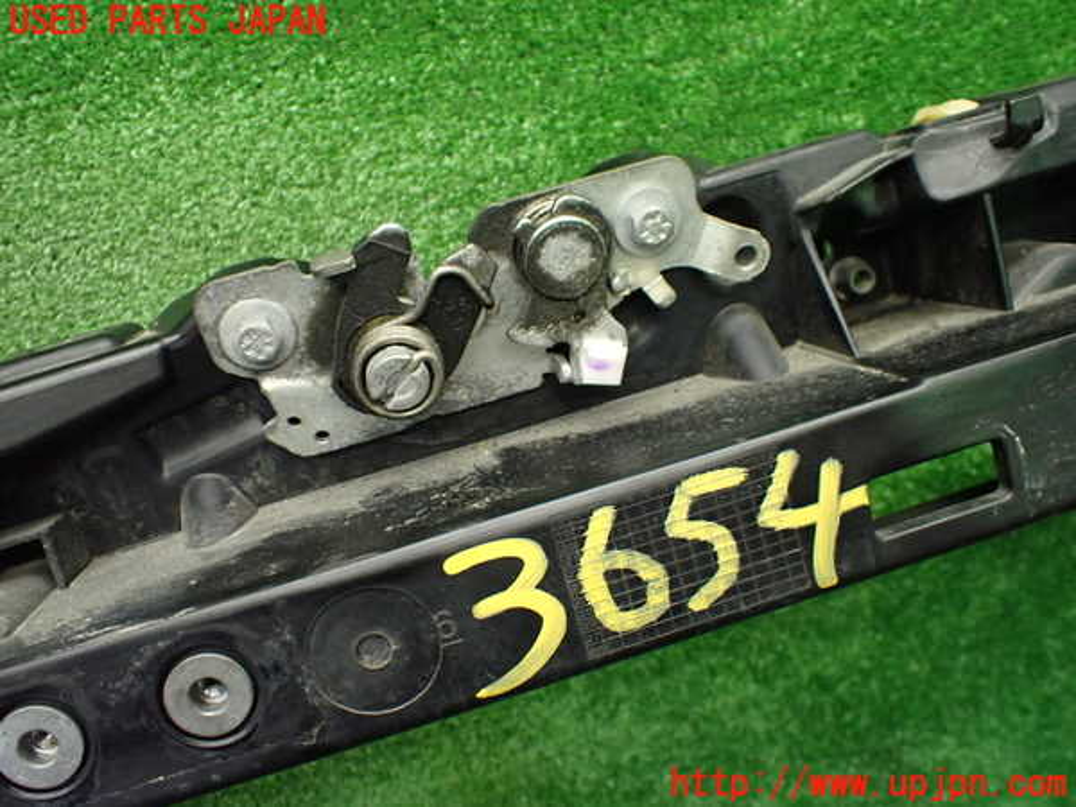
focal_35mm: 30
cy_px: 404
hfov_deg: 60.0
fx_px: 933
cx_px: 538
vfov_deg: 46.8
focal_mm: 5.4
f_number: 2.3
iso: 640
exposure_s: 1/125
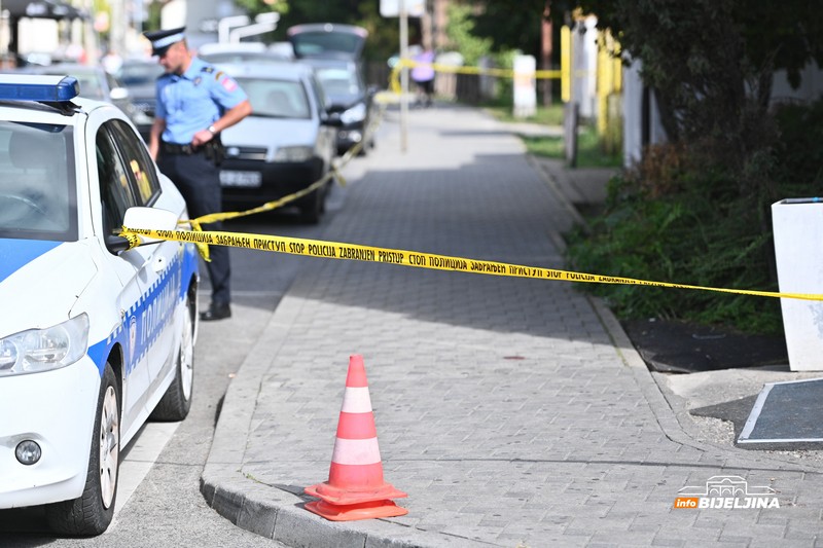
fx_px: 2651
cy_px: 274
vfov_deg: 11.8
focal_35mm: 116
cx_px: 412
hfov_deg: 17.6
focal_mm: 116
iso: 800
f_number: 3.5
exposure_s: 1/8000
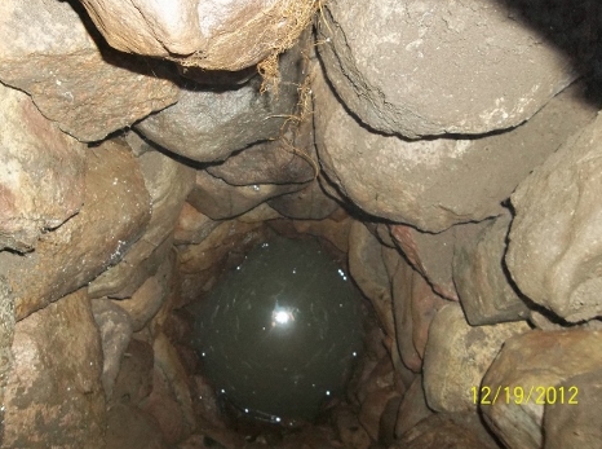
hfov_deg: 61.8
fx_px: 503
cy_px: 212
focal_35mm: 29
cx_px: 288
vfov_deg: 48.0
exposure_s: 1/30
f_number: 3.5
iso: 320
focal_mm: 4.9
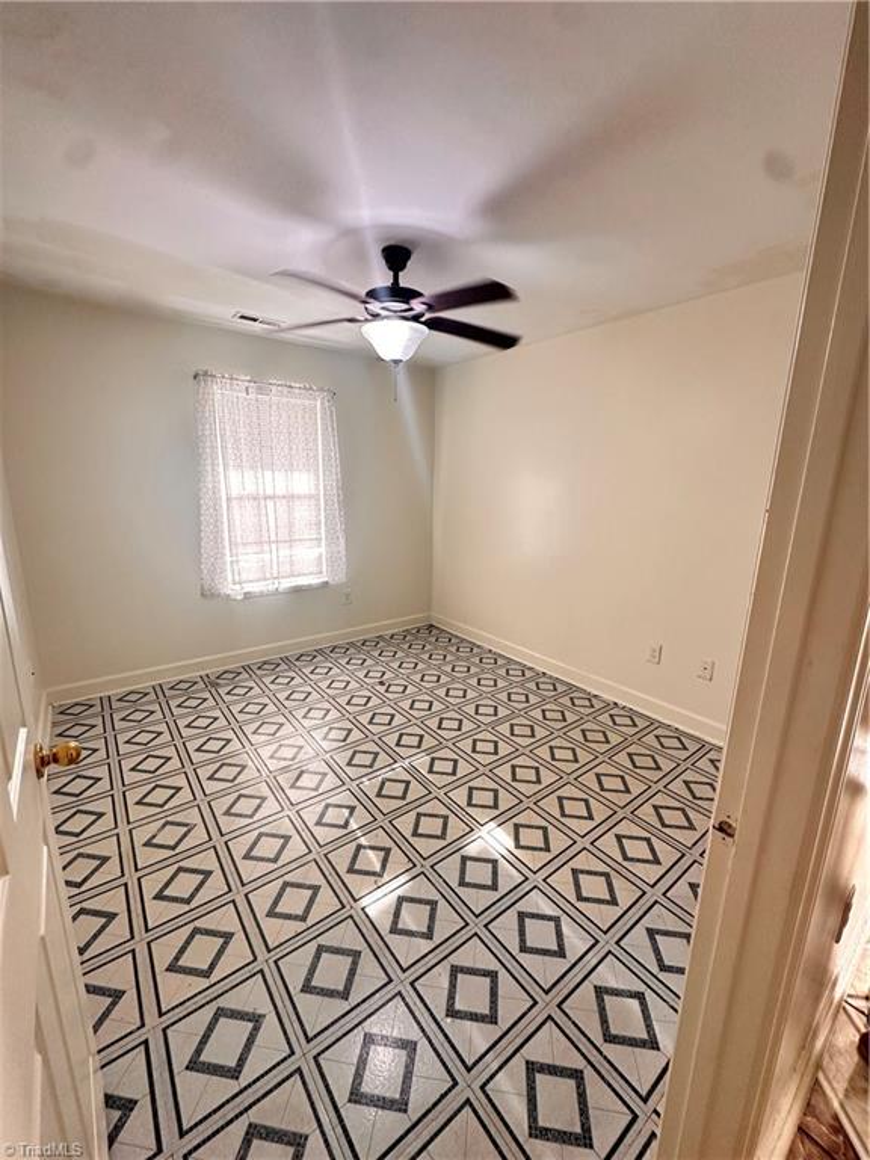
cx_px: 435
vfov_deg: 102.1
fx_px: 469
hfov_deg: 85.7
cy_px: 580
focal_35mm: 14
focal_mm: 2.22
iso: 250
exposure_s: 1/60
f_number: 2.2
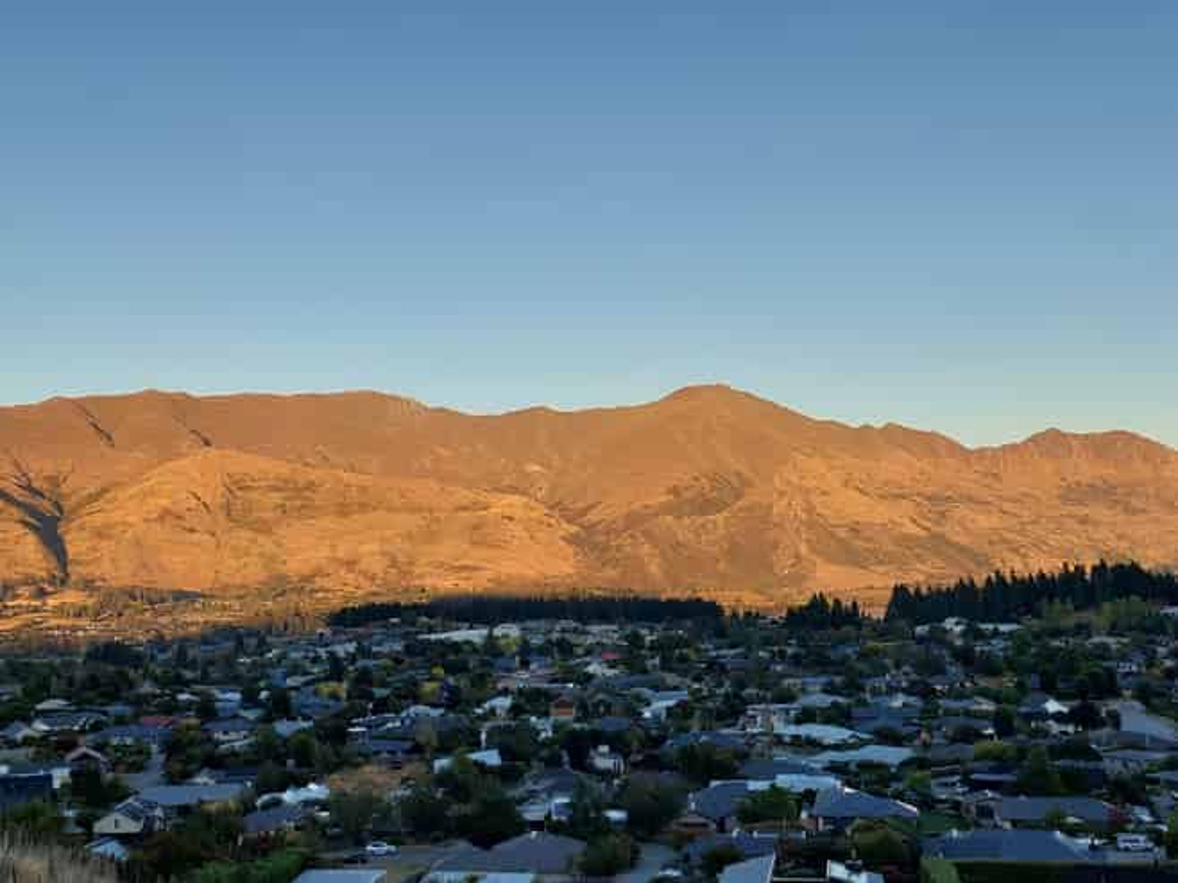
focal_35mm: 25
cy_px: 442
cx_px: 589
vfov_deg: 54.8
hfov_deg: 69.4
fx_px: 850
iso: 40
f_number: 1.8
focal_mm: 5.23
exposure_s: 1/351
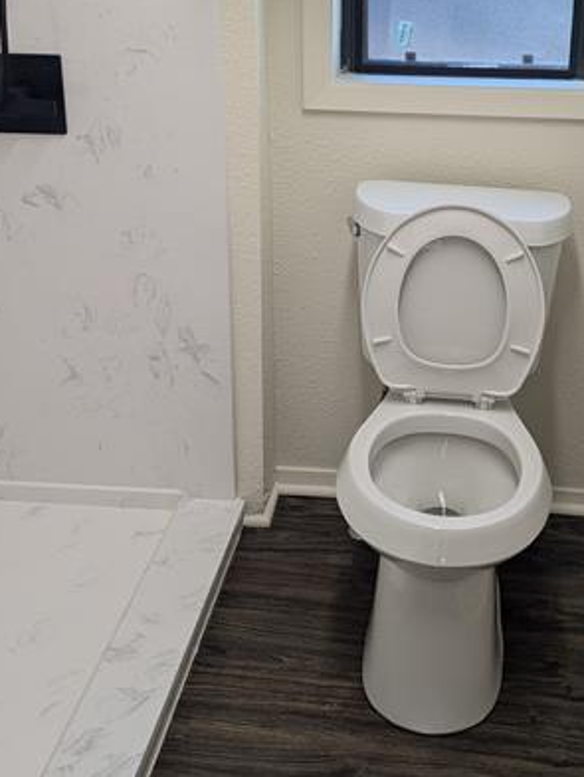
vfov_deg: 39.2
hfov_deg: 30.7
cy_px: 180
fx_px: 1055
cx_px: 386
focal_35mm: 47
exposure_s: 1/120
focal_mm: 6.81
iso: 71
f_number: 1.85
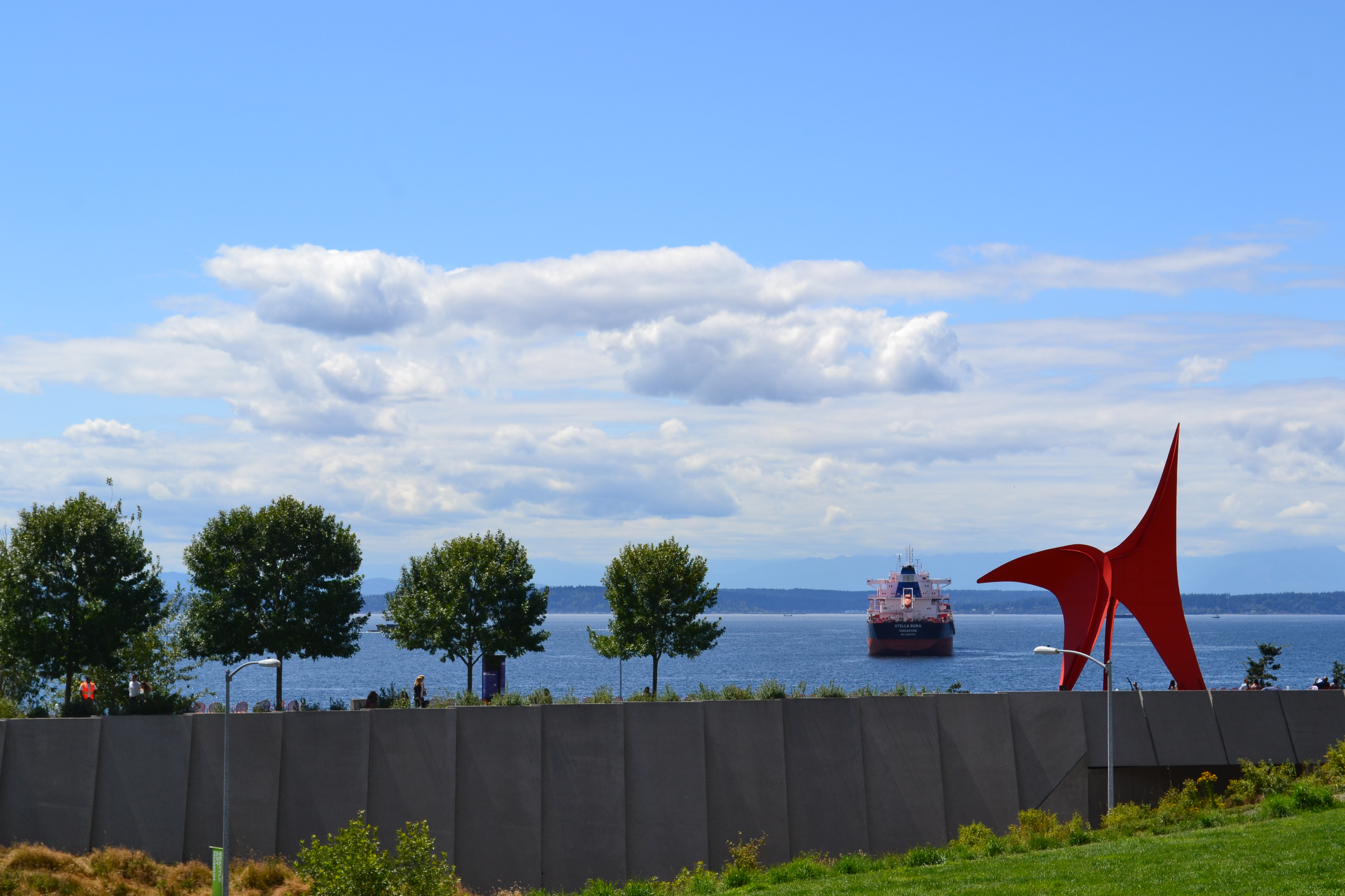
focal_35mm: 68
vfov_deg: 20.2
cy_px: 448
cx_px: 672
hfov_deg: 29.9
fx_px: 2522
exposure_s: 1/500
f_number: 11
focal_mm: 45
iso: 250
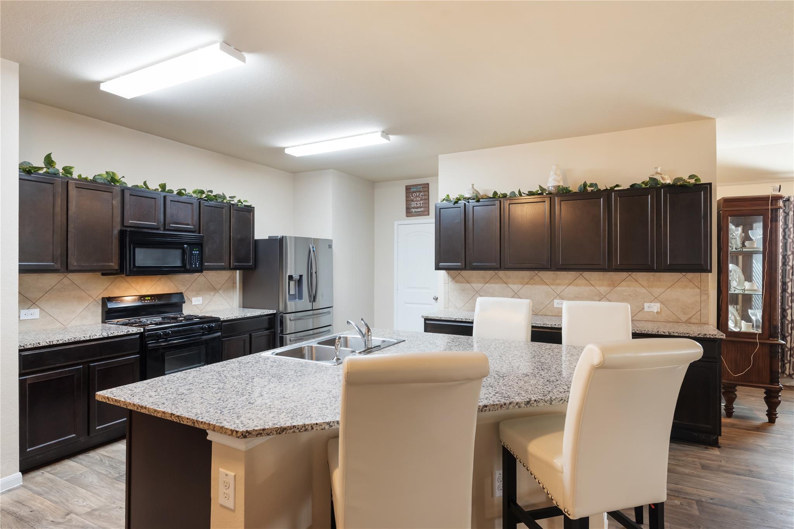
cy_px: 264
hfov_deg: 86.9
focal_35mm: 19
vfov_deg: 64.6
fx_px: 419
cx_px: 397
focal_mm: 19
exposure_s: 1/3
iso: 800
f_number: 8
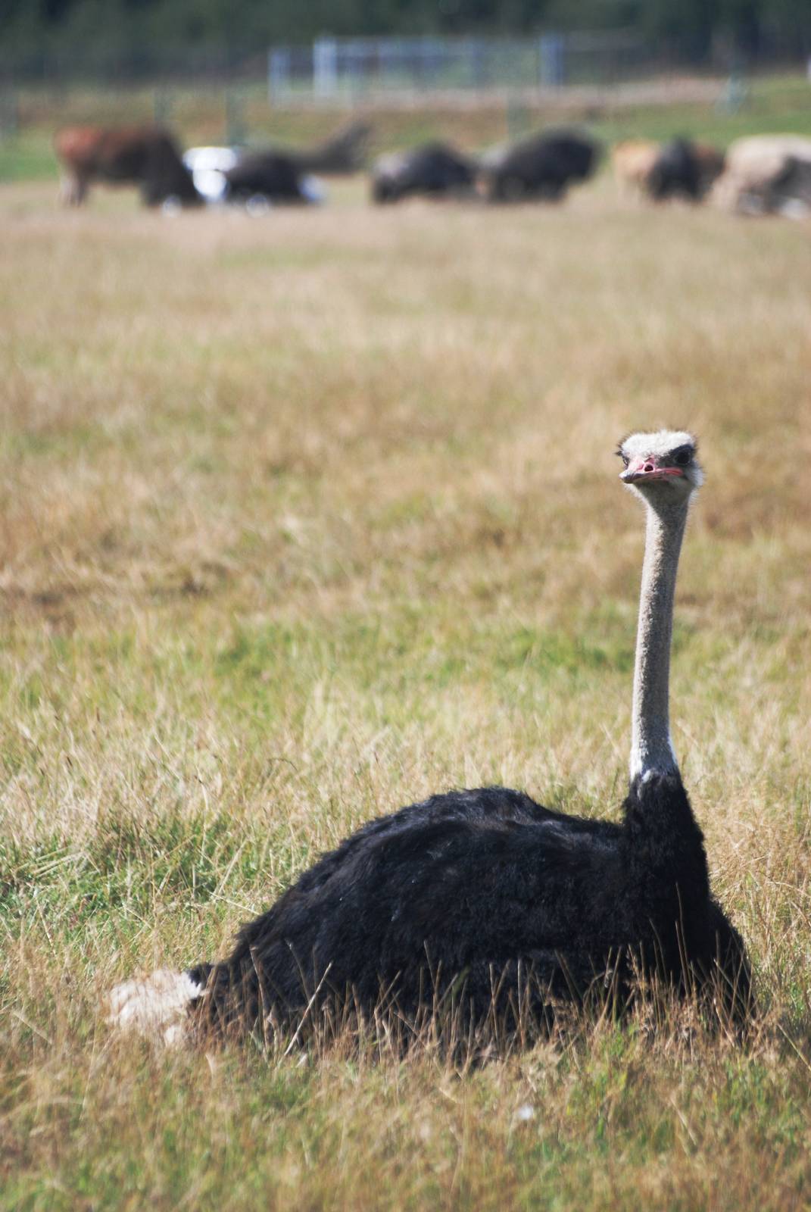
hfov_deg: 3.8
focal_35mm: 360
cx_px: 406
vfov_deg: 5.7
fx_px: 12130
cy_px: 606
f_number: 5.3
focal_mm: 240
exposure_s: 1/1000
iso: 400
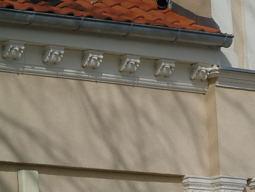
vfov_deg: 4.7
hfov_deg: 6.3
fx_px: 2329
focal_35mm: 316
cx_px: 161
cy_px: 109
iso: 80
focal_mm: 43
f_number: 4.9
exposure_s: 1/800
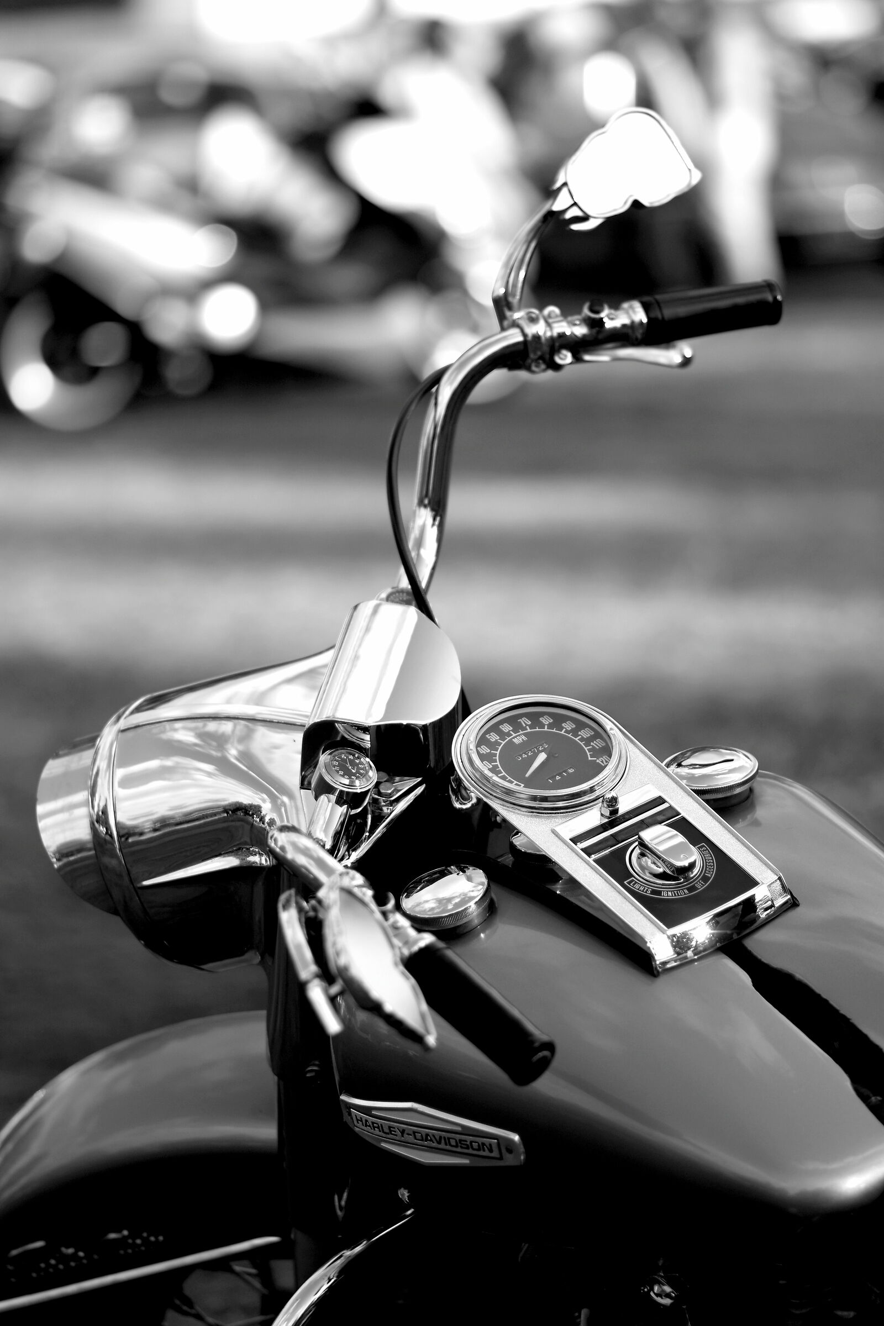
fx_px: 4677
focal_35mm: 127
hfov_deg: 10.8
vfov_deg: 16.1
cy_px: 663
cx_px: 442
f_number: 1.8
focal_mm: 85
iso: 100
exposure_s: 1/2500
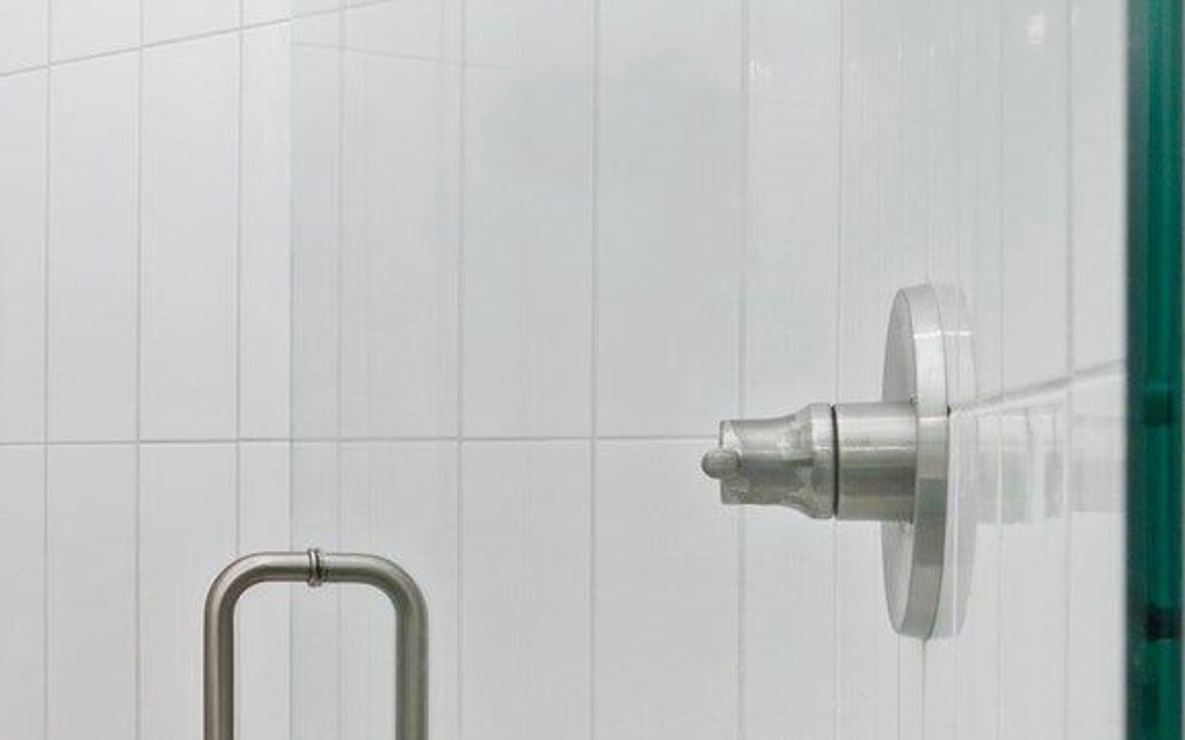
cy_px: 502
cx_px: -152
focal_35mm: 38
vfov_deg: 33.2
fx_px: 1227
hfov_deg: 40.4
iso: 200
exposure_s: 1/60
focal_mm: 14
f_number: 9
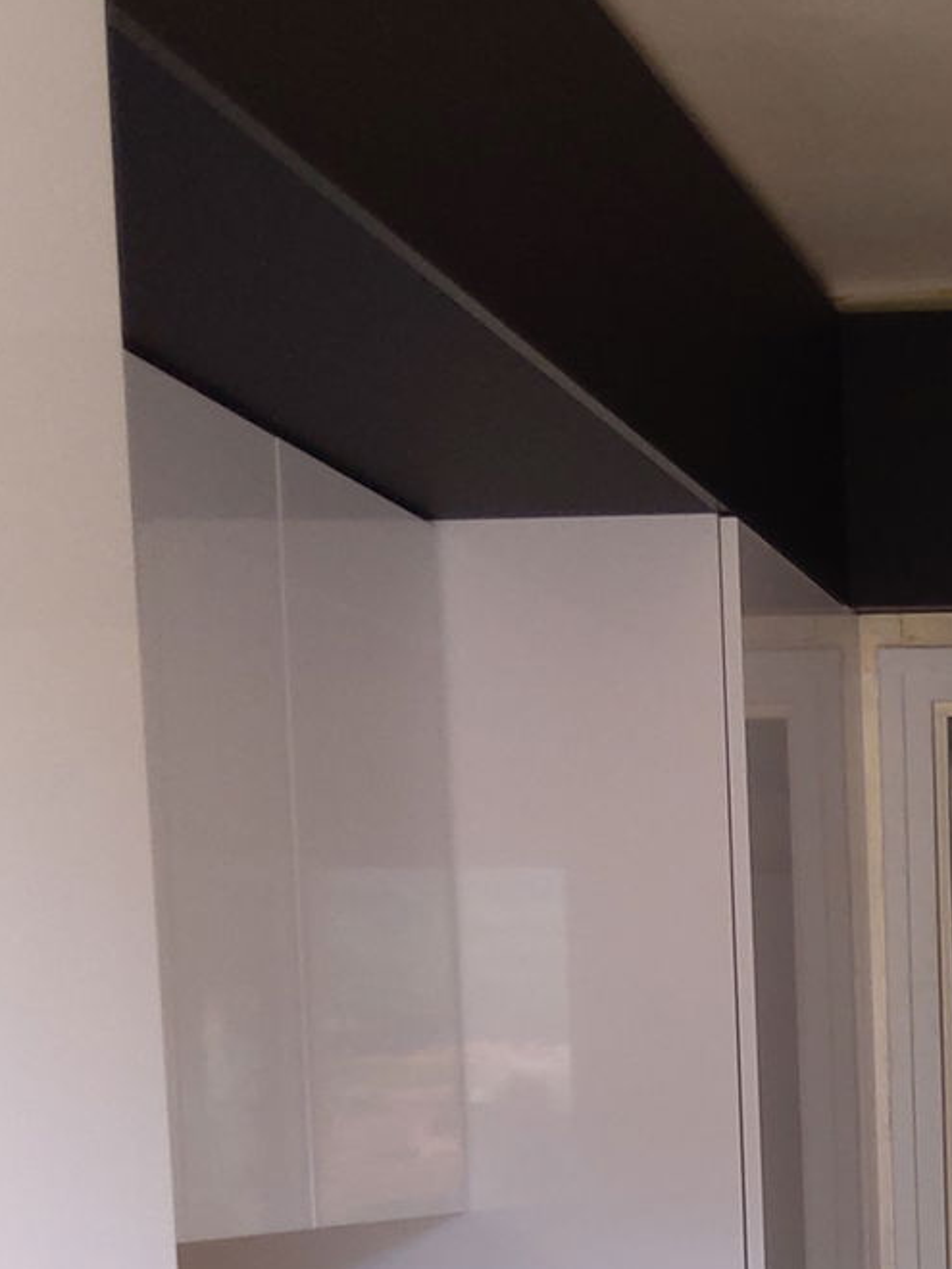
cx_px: 1223
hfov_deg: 16.6
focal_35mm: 84
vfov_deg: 21.6
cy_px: 1516
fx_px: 3080
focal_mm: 3.08
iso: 100
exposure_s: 1/50
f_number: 2
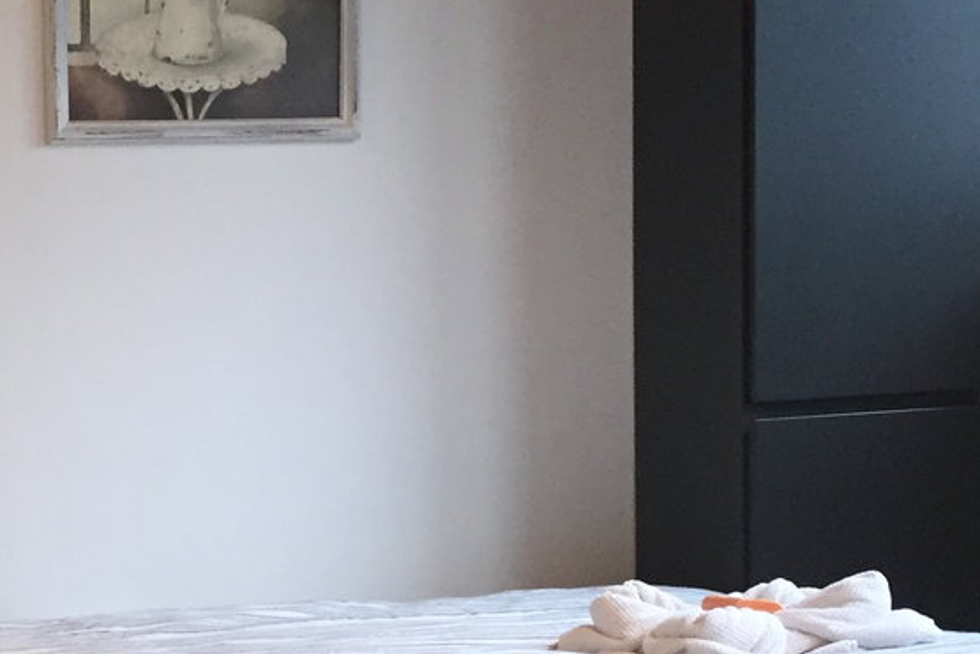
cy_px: 744
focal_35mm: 87
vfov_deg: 15.2
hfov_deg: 22.1
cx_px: -88
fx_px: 2368
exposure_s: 1/33
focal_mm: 4.15
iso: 80
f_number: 2.2
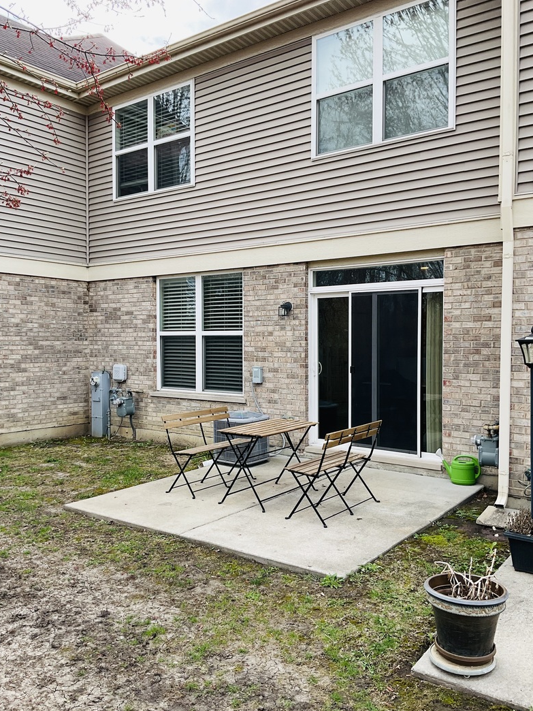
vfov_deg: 60.0
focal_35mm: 30
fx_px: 616
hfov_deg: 46.8
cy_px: 357
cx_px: 266
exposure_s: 1/295
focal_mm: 3
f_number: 1.8
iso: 16
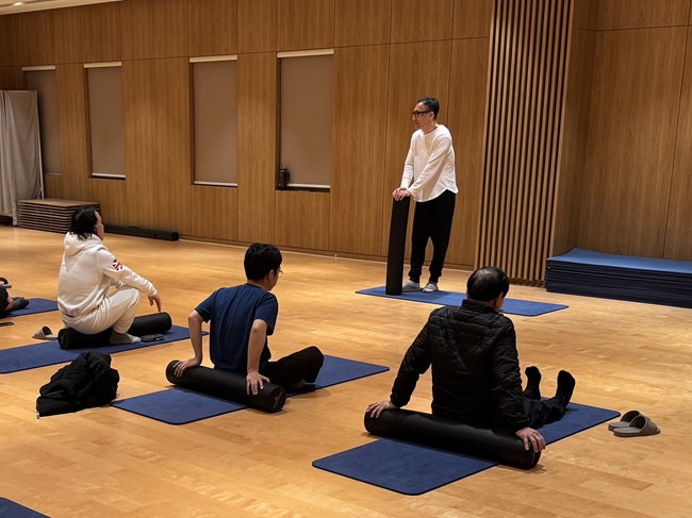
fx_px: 480
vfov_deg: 56.8
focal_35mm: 24
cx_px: 346
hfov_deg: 71.6
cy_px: 259
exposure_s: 1/60
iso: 160
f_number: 1.78
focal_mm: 6.76
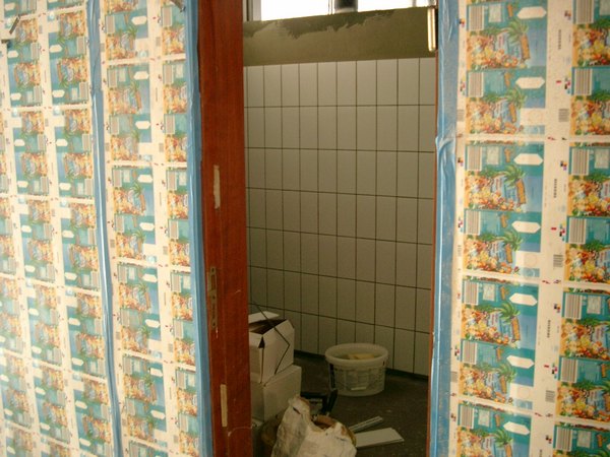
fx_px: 652
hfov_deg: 50.1
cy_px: 228
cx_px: 305
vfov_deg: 38.7
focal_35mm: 37
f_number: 2.6
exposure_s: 1/20
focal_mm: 7.6
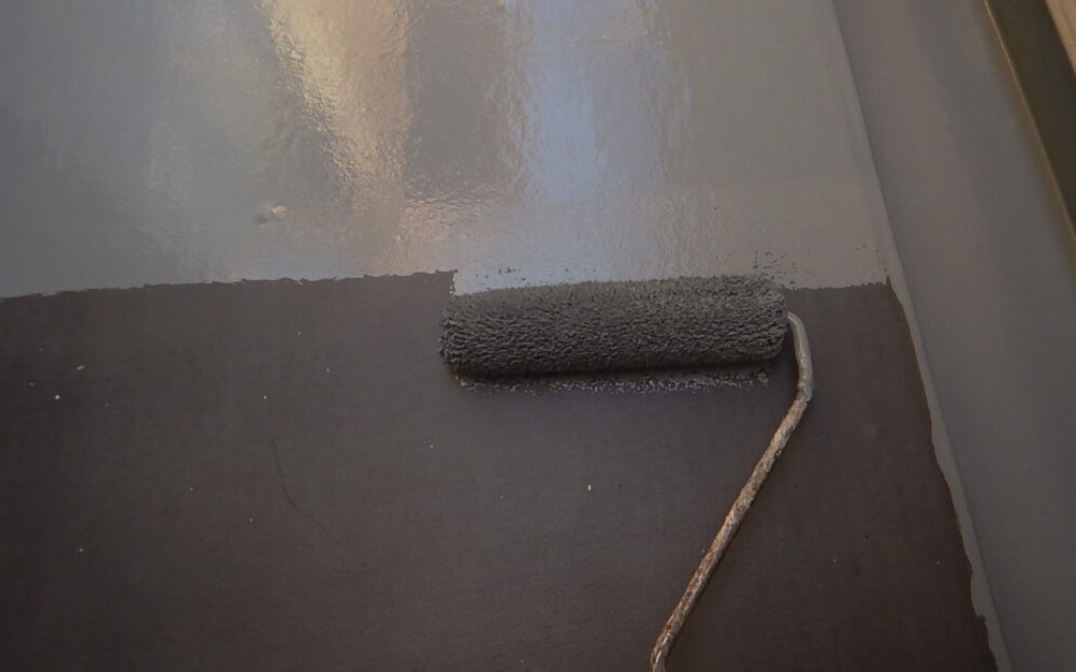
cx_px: 543
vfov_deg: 47.4
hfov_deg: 70.4
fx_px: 762
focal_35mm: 26
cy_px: 277
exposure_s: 1/30
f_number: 2.8
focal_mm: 4.3
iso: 125
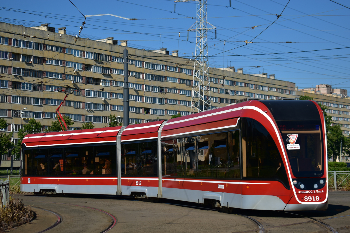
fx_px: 802
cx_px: 175
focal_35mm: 82
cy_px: 116
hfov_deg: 24.6
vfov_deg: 16.6
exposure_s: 1/800
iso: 100
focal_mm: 55
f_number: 5.6
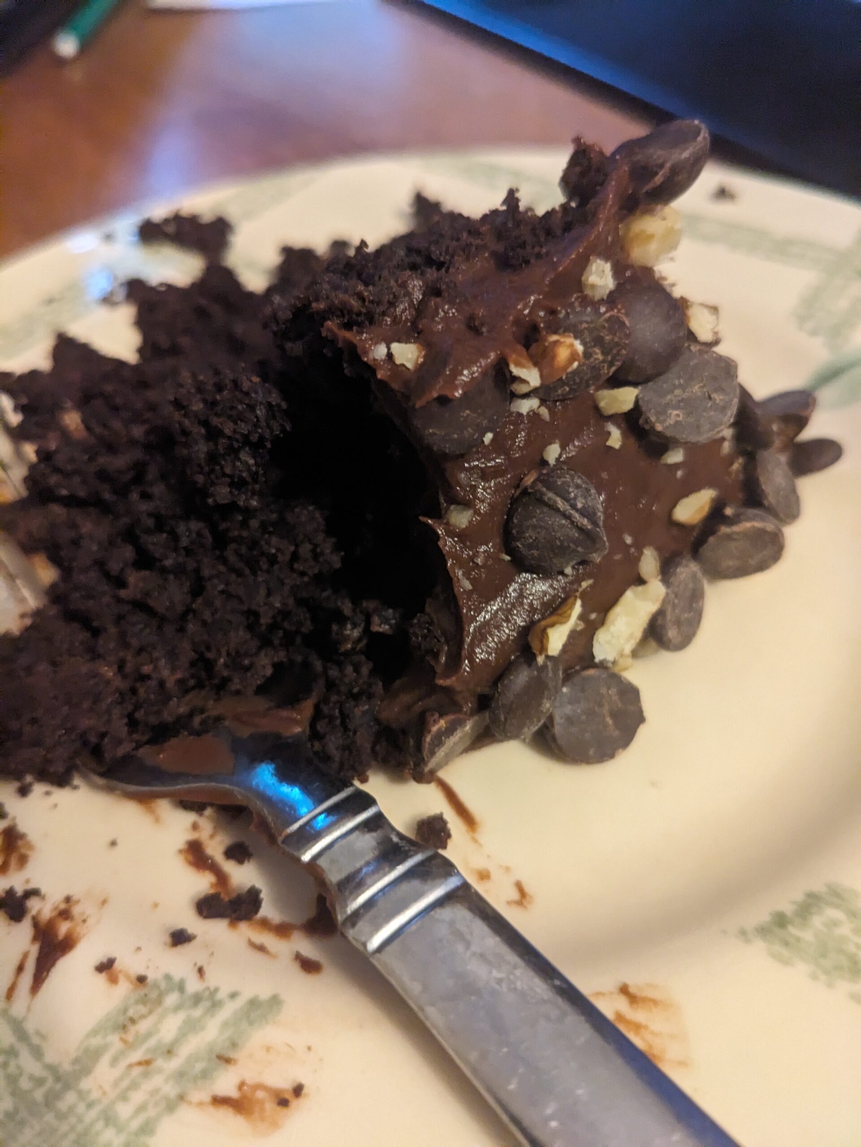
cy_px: 574
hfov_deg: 51.4
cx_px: 430
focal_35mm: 27
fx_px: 895
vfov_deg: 65.3
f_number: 1.73
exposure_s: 1/40
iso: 1156
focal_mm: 4.38
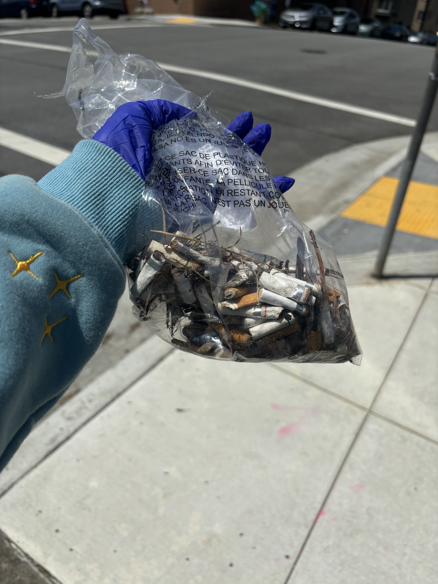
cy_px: 292
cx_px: 219
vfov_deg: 67.3
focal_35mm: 26
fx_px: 439
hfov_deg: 53.1
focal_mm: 5.96
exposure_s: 1/8333
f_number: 1.6
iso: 50
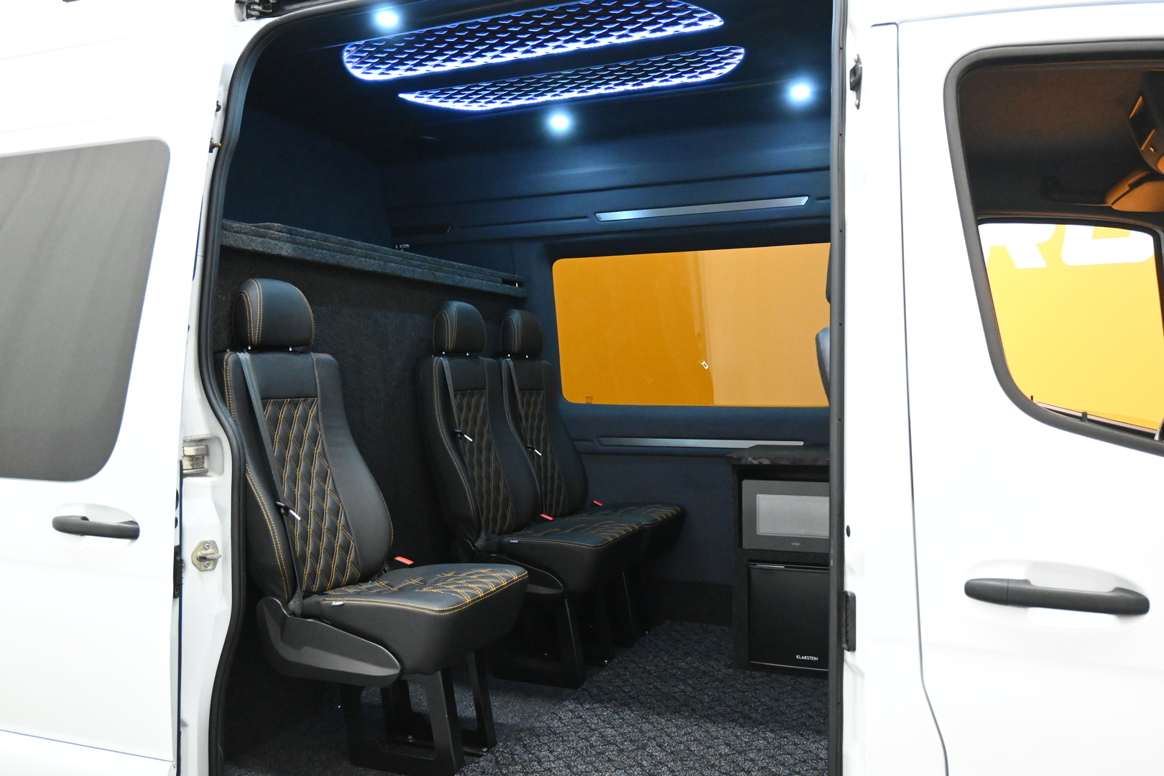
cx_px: 582
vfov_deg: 43.6
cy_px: 388
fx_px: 970
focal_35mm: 30
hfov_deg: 61.9
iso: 6400
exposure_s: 1/125
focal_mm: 20
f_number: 3.8
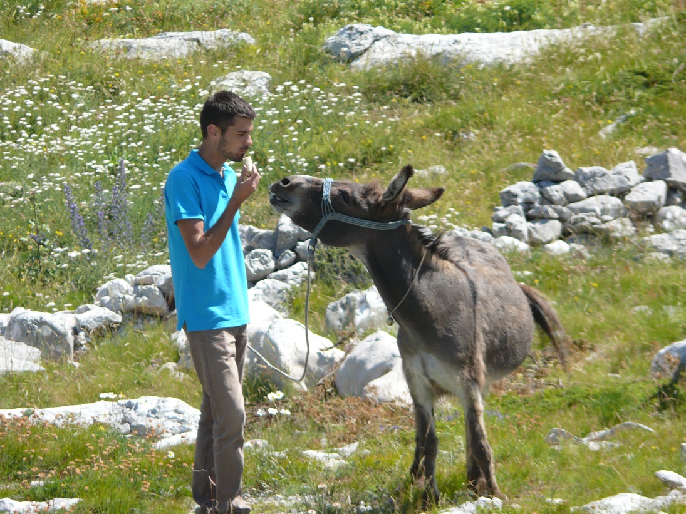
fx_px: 8322
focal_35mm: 420
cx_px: 343
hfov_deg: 4.7
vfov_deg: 3.5
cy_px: 257
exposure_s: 1/320
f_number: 5.6
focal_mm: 88.8
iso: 100
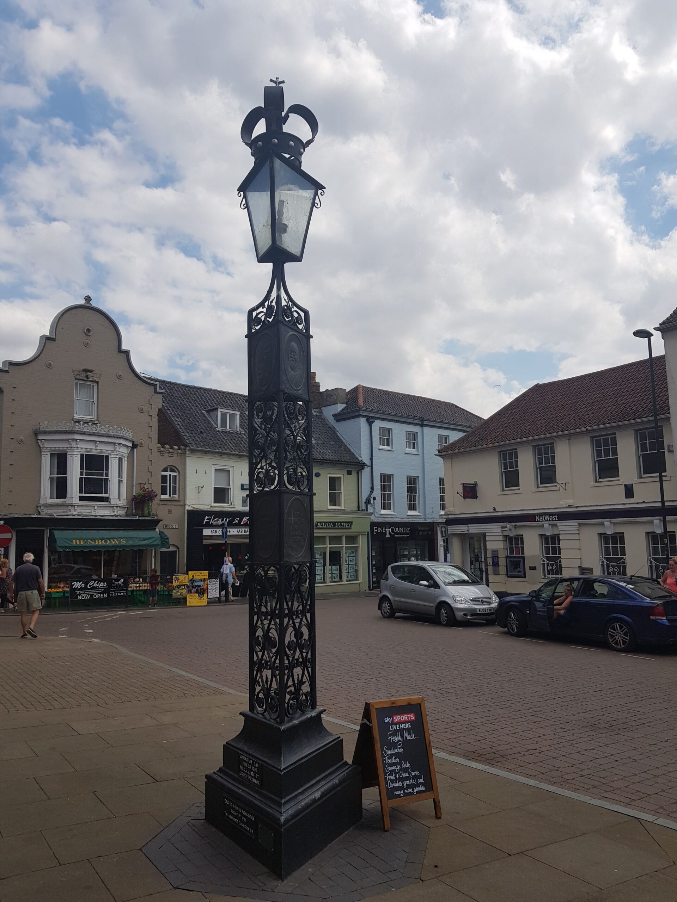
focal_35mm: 26
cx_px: 338
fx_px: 678
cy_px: 451
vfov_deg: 67.3
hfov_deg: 53.1
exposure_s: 1/3304
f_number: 1.7
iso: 40
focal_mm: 4.2
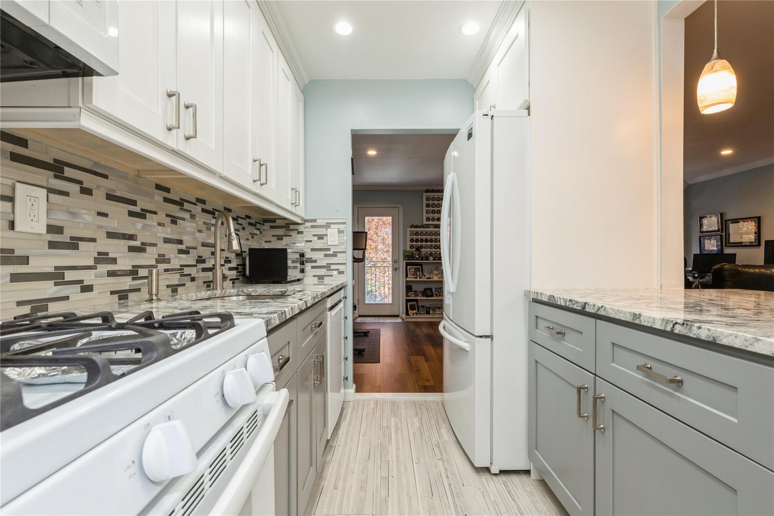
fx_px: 355
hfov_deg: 95.0
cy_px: 258
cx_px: 387
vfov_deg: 72.0
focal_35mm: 16
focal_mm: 16.5
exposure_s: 1/10
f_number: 11
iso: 400
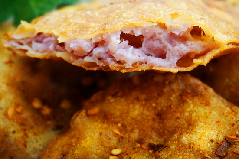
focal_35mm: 94
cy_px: 49
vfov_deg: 14.6
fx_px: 622
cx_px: 133
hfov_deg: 21.7
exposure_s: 1/160
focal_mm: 43
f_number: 5.6
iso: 640
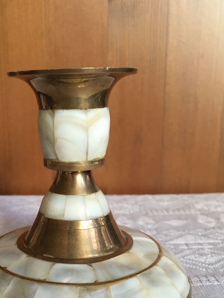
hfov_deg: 32.5
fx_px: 380
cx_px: 69
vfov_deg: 42.3
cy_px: 200
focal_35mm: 44
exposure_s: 1/33
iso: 100
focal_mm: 4.15
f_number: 2.2
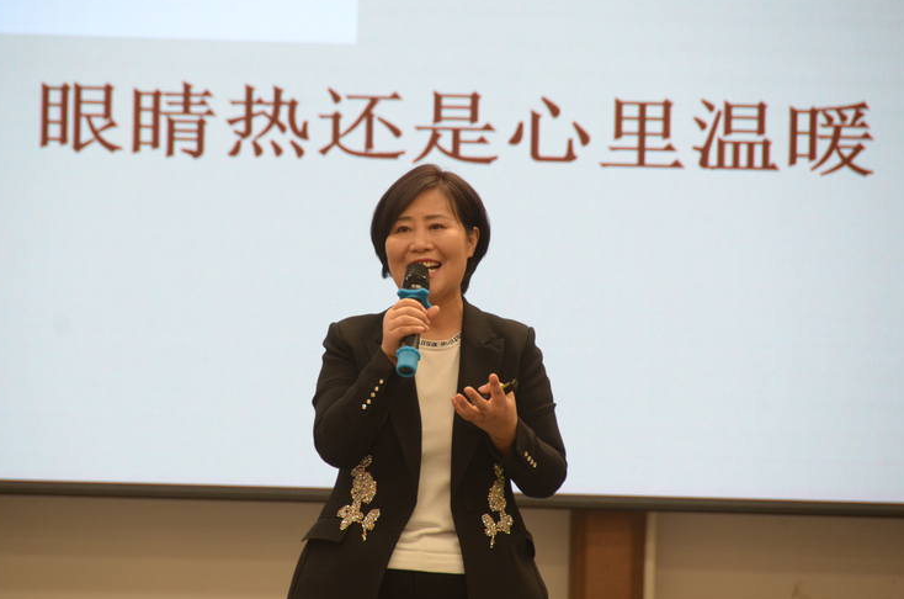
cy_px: 309
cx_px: 418
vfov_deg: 4.2
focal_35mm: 327
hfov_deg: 6.3
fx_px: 8194
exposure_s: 1/160
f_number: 5.6
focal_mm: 200
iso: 1000
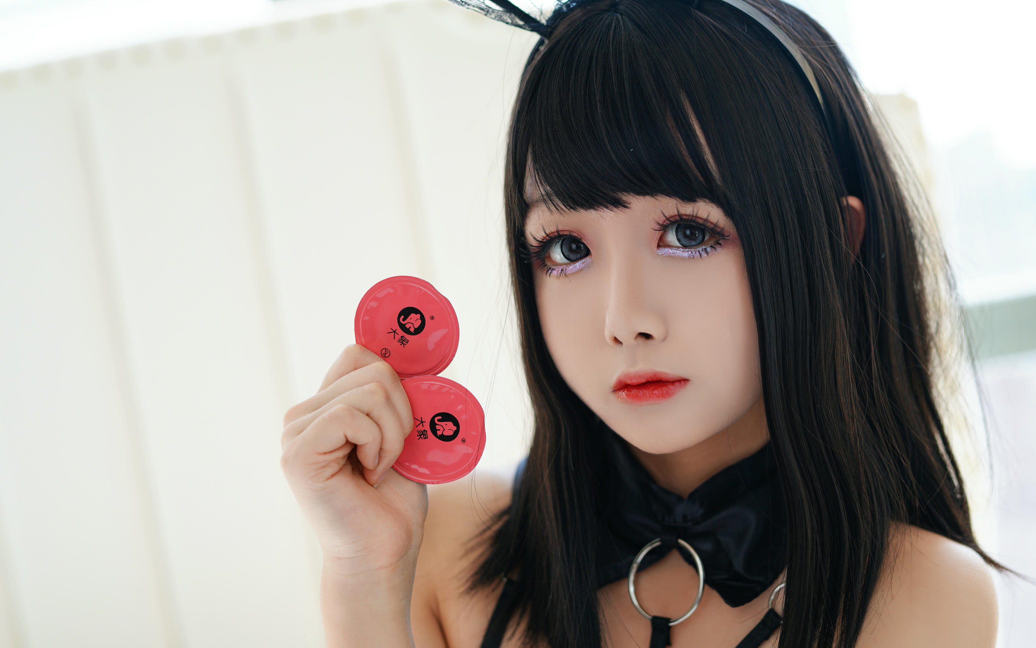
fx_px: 1779
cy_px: 374
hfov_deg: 32.3
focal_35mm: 63
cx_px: 637
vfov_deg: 20.6
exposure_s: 1/400
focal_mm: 50
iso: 100
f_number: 2.2
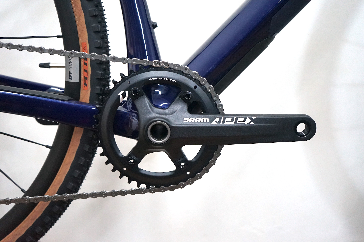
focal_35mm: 43
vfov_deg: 31.1
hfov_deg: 45.5
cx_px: 182
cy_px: 121
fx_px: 434
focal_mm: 43
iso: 3200
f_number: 4.5
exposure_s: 1/160
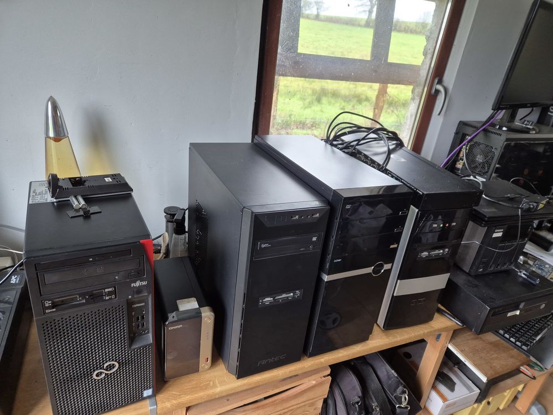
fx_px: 367
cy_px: 208
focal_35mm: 23
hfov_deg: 73.9
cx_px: 276
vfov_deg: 58.9
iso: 200
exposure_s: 1/180
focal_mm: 5.4
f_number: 1.8
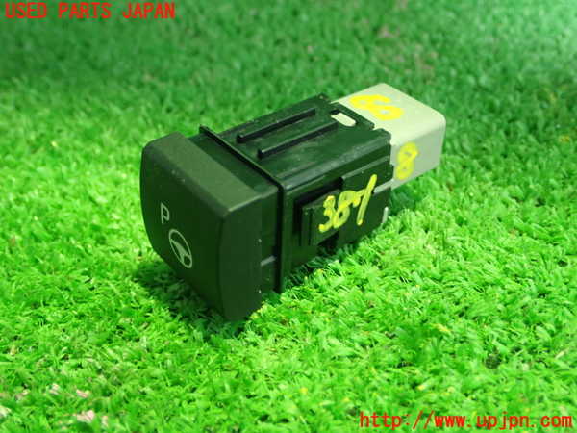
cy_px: 216
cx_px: 288
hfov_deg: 40.4
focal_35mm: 47
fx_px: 783
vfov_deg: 30.9
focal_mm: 8.4
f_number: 3.1
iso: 1000
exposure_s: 1/13
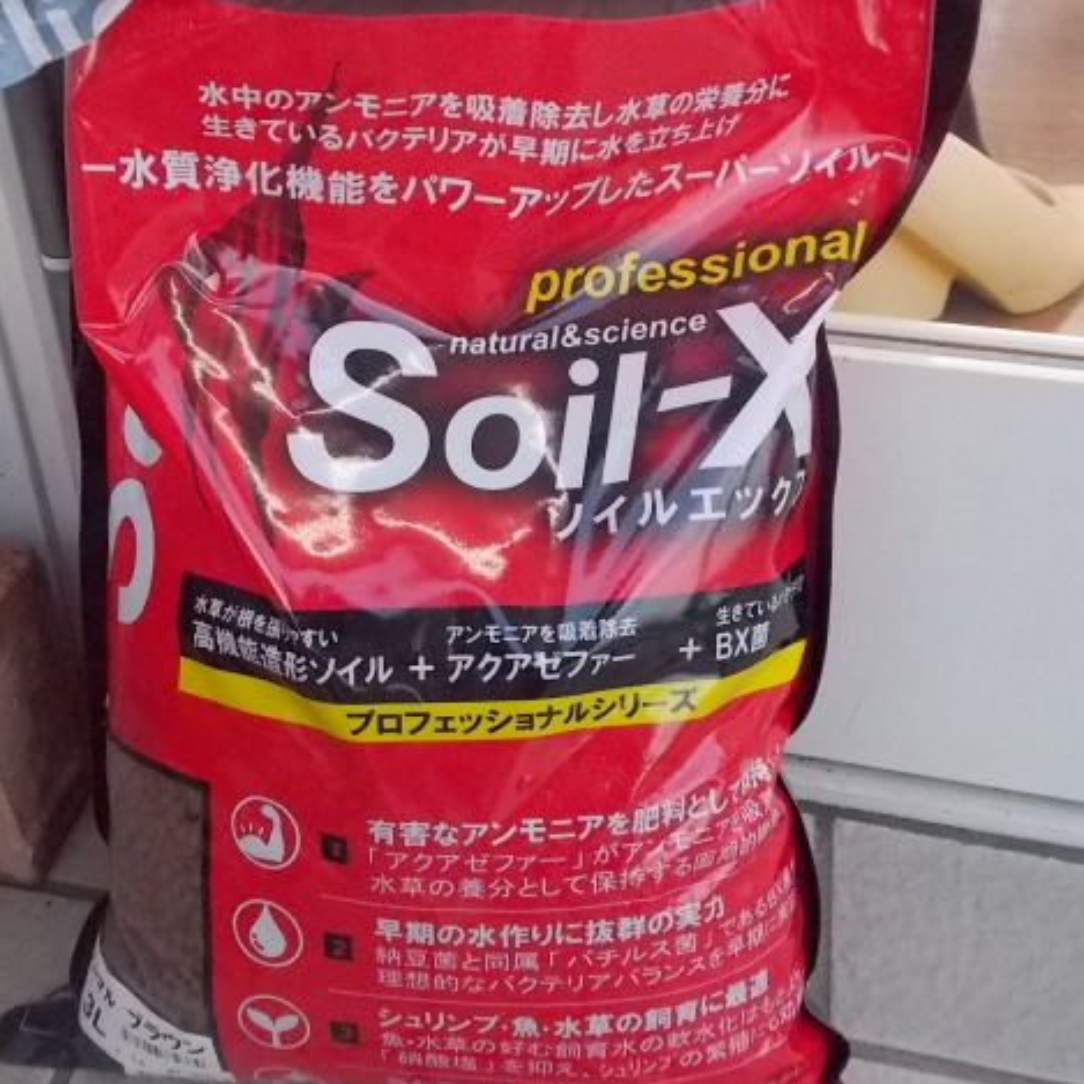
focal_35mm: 35
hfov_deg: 47.1
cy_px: 550
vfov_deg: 47.2
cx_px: 458
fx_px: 1240
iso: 640
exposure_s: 1/125
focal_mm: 4.1
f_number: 3.3
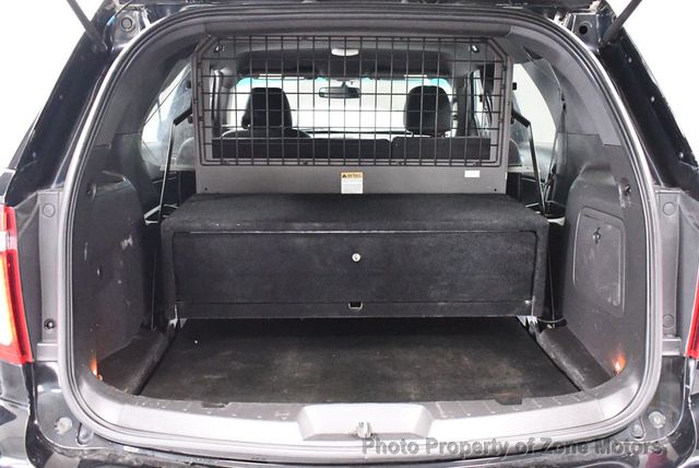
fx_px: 700
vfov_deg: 36.9
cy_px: 234
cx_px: 350
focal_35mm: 36
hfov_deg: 53.1
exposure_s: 1/60
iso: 11400
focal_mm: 18
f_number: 3.5
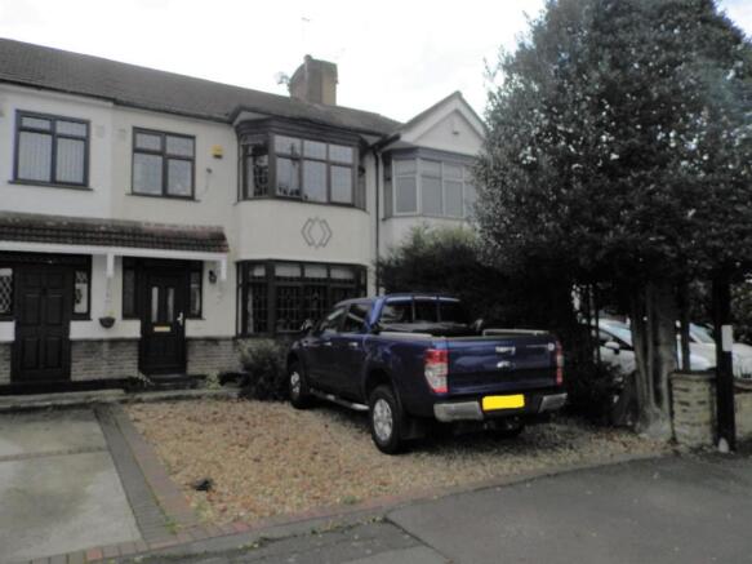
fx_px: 543
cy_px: 282
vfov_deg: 54.9
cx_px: 376
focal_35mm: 25
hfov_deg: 69.4
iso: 80
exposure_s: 1/200
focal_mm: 4.5
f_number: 8.7
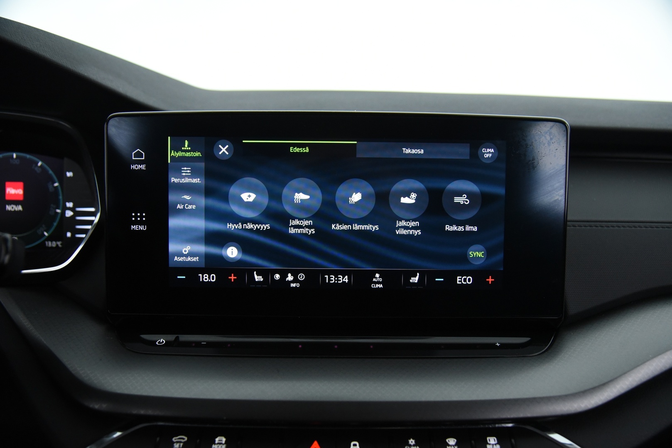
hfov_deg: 60.3
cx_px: 336
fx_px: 579
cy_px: 224
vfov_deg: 42.4
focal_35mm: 31
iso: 4000
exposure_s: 1/60
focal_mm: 31
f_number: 4
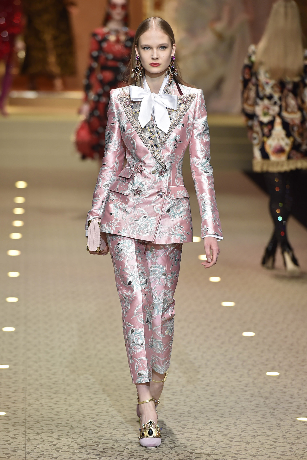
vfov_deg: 10.3
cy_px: 230
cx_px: 154
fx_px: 2561
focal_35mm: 200
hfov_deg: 6.9
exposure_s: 1/1600
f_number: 4
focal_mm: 200
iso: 1600
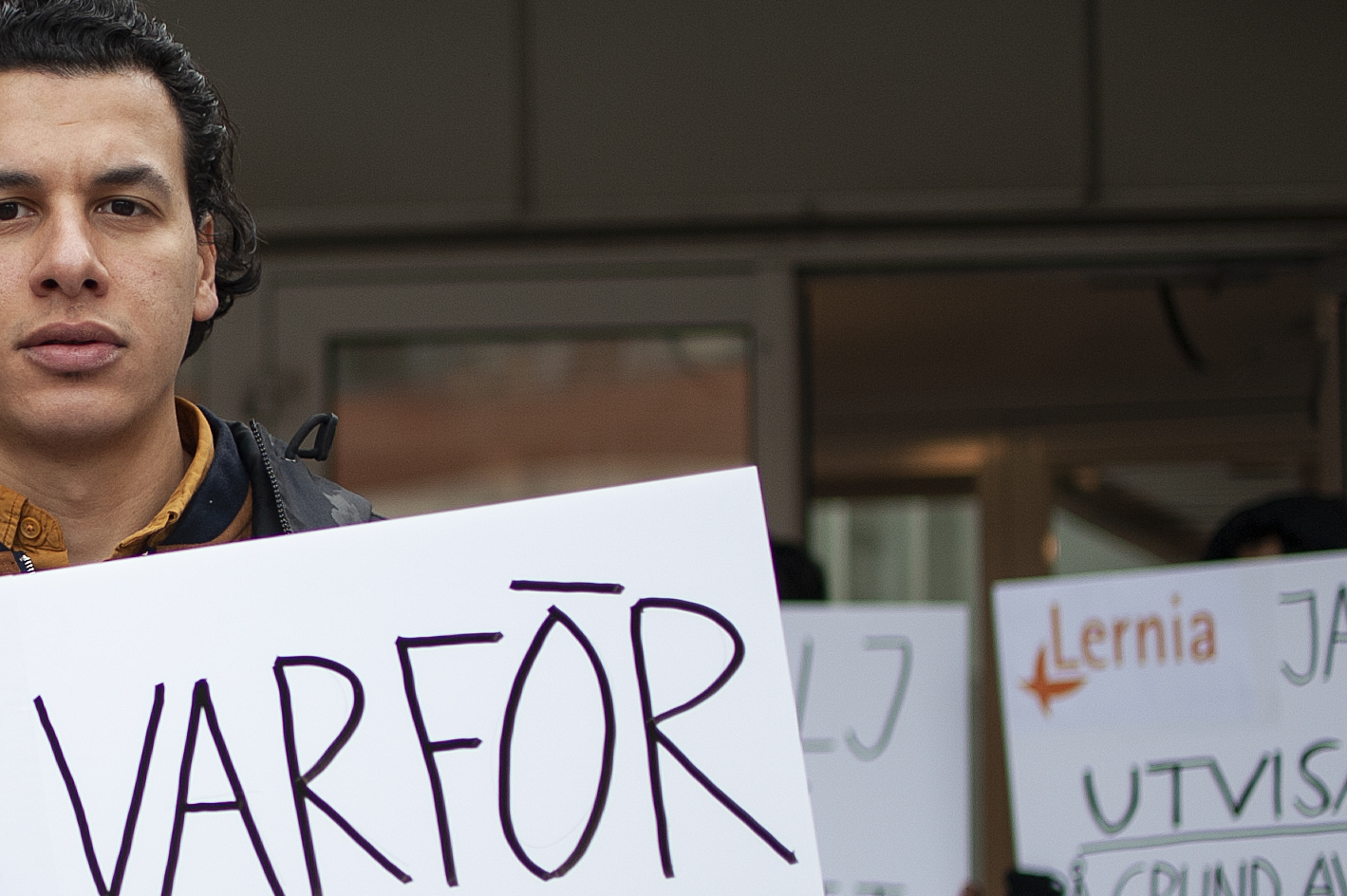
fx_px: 3926
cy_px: 627
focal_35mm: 105
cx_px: 7
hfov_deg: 18.9
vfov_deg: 13.0
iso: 200
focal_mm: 35
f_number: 1.8
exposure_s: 1/500
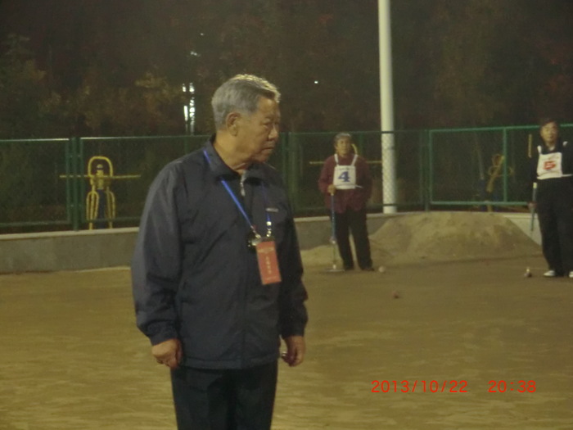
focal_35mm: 105
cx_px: 286
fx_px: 1738
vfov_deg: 14.1
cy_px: 215
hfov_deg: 18.7
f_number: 5
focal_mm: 18.8
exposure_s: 1/15
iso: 800
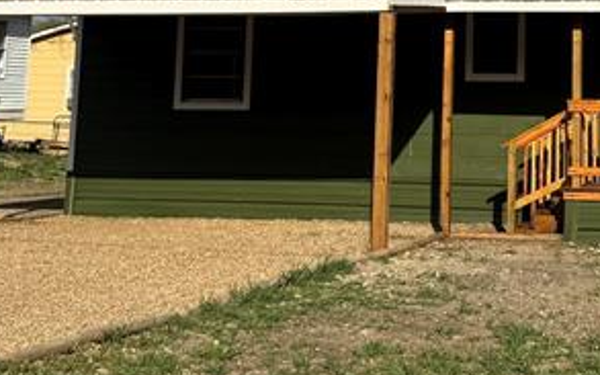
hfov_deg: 22.8
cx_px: 528
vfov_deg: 14.3
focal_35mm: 89
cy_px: -57
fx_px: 1455
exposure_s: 1/4950
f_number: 1.78
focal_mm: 6.76
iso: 80
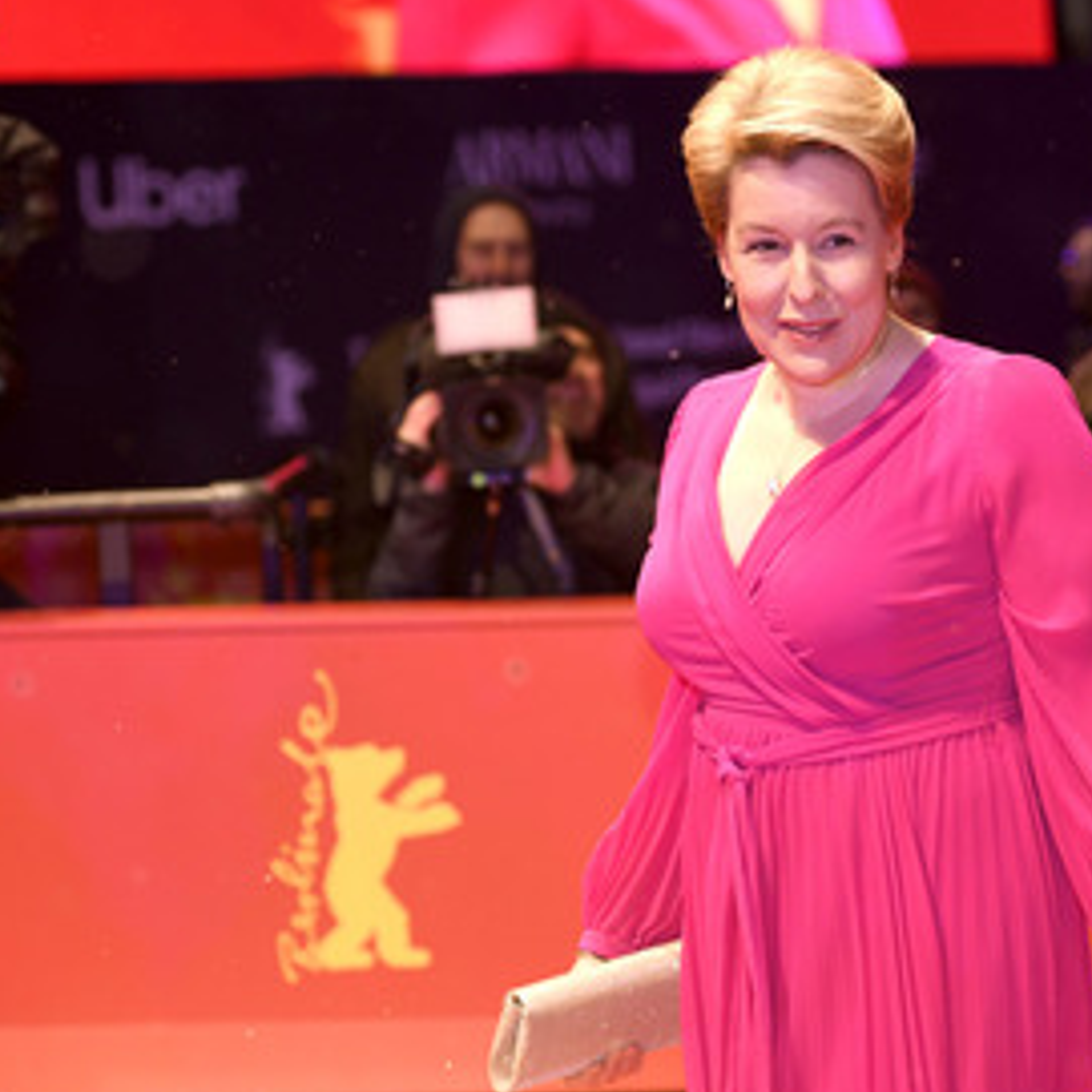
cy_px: 596
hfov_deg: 17.5
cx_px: 764
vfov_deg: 17.6
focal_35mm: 99
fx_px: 3533
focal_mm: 70
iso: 1250
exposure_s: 1/400
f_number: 3.2
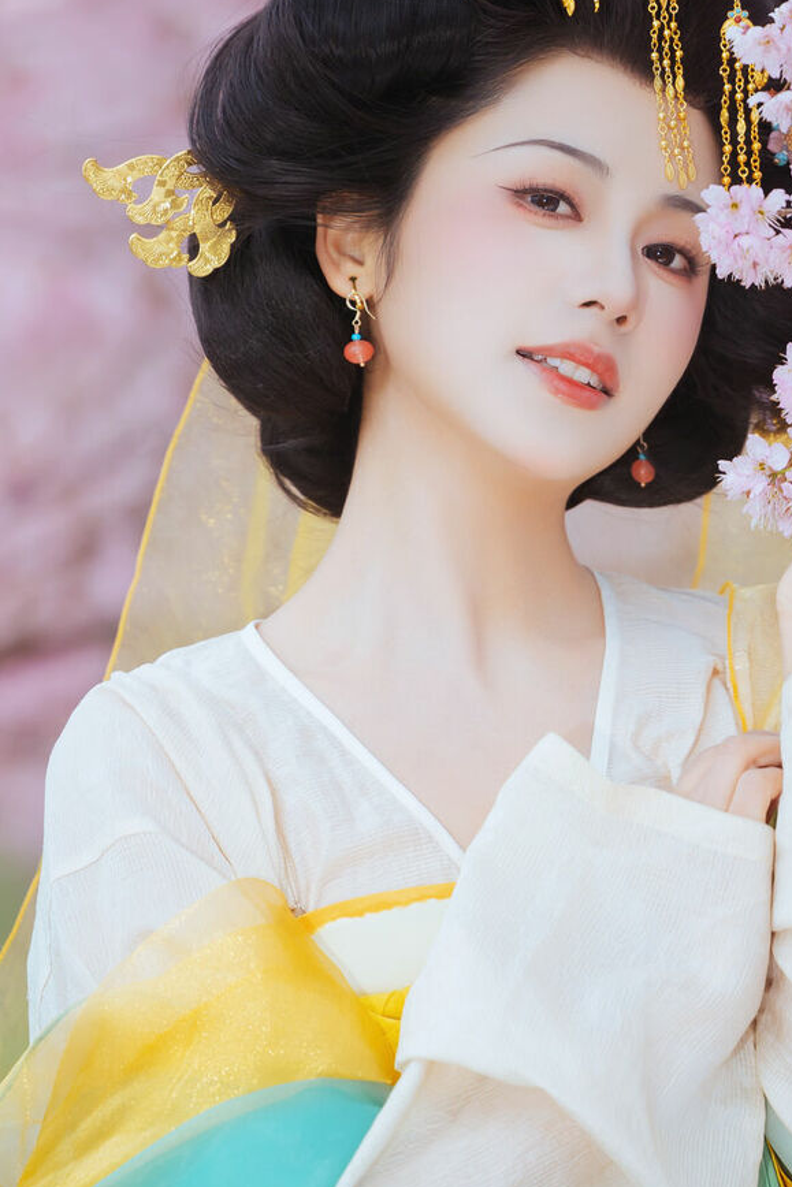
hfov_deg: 3.8
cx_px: 456
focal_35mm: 363
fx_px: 11973
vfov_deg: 5.7
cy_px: 478
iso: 200
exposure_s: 1/400
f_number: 2.8
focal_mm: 200
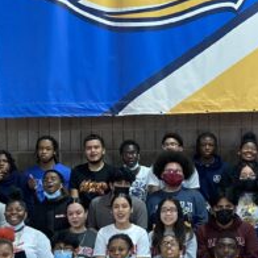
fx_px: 818
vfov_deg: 17.7
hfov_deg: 17.9
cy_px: 225
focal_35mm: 97
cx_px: 140
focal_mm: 3.99
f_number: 1.8
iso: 250
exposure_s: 1/60
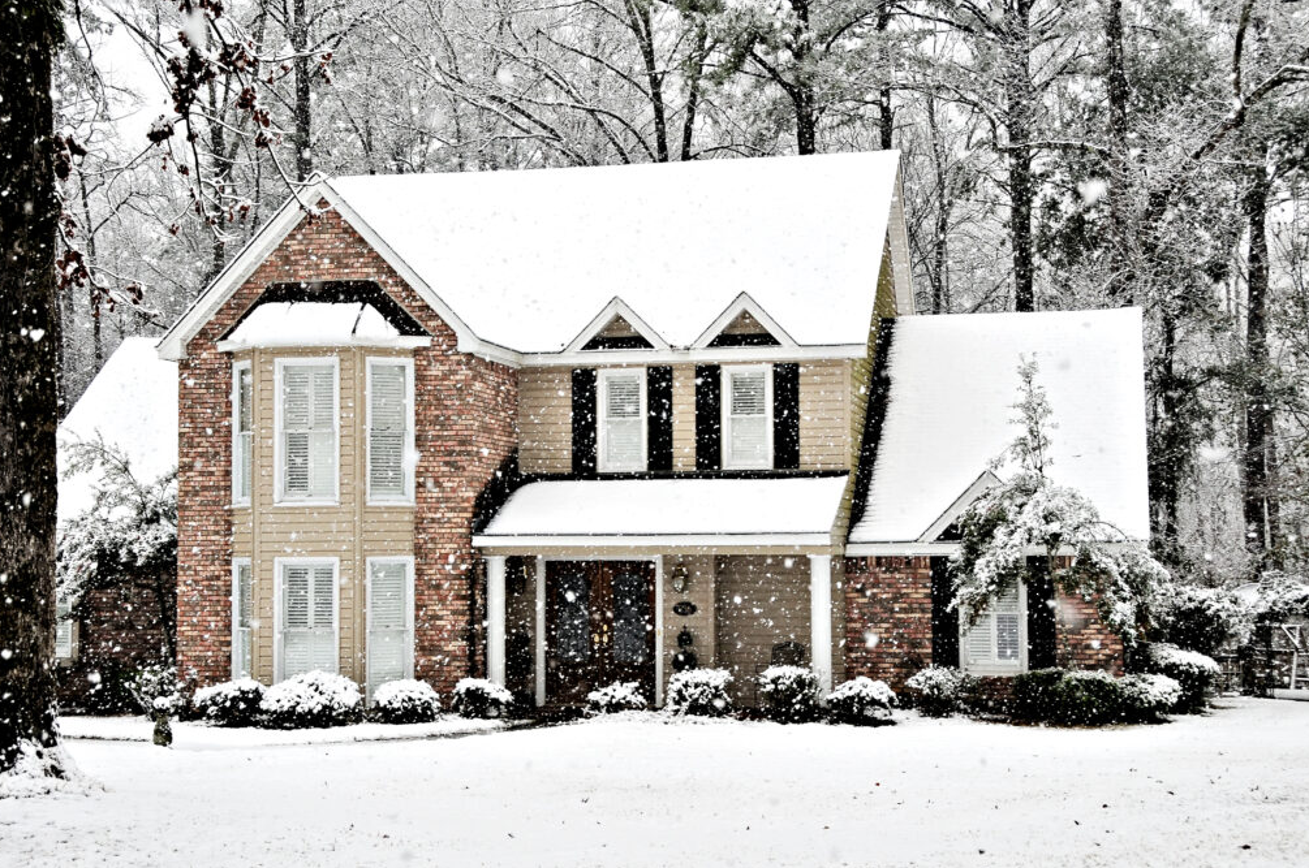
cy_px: 429
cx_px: 647
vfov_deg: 25.2
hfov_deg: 37.2
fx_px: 1943
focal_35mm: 54
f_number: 7.1
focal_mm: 35
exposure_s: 1/200
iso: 200
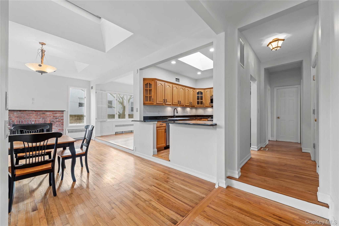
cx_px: 170
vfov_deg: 81.2
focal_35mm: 14
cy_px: 113
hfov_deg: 104.3
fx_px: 132
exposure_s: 1/3
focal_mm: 14
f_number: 10
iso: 250
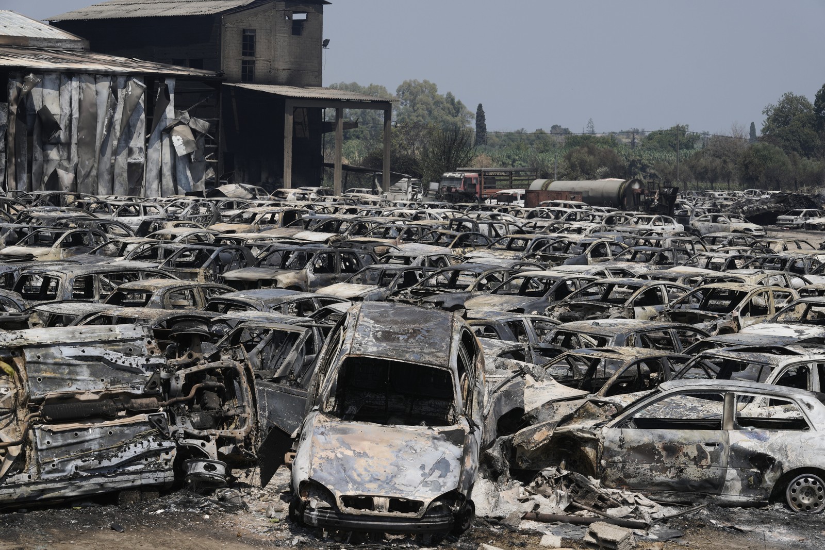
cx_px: 412
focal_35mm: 97
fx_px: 2223
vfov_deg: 14.1
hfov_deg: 21.0
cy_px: 275
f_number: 9
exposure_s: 1/400
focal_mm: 97
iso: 100
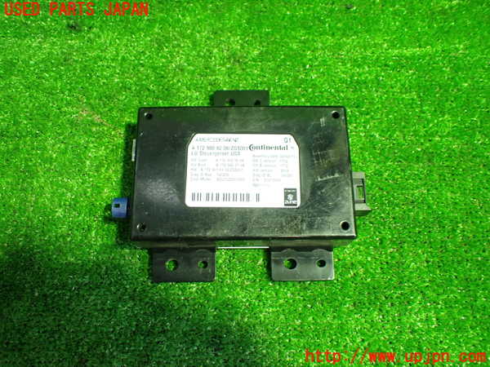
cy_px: 184
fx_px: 425
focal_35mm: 30
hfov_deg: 60.0
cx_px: 245
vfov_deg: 46.8
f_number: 2.3
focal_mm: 5.4
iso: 800
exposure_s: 1/60
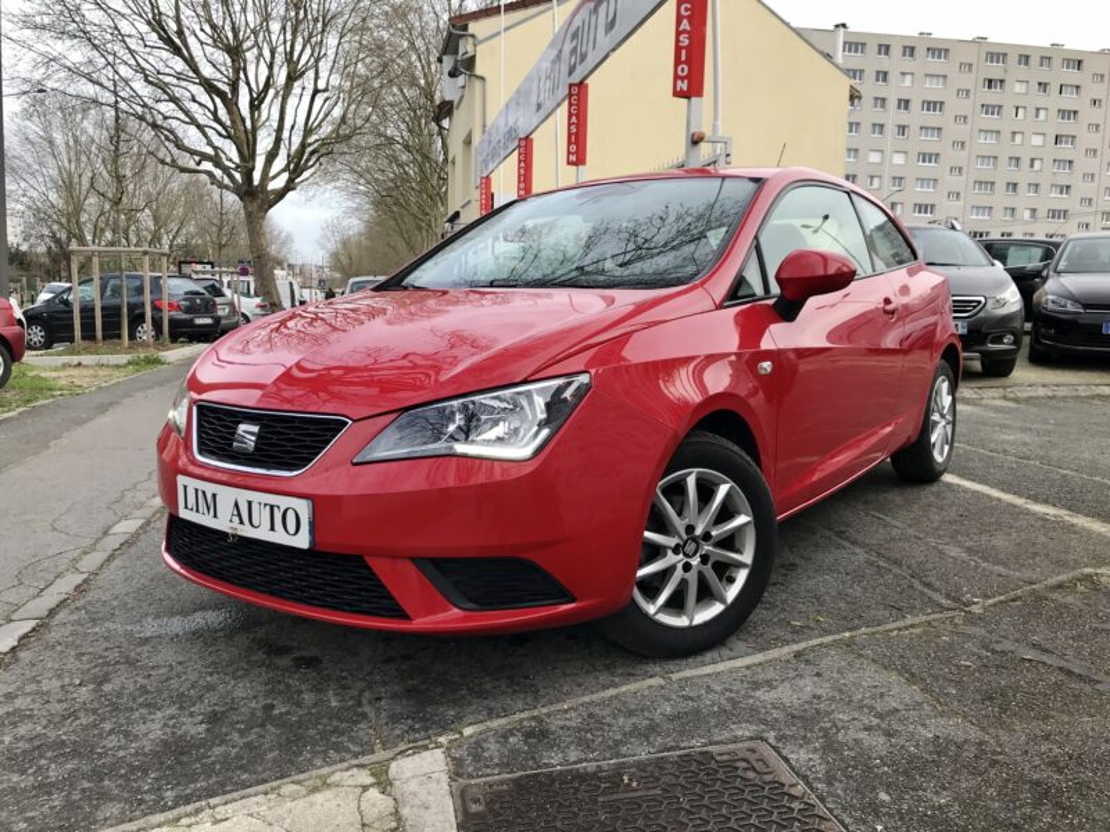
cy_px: 416
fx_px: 898
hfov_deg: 63.4
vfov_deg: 49.7
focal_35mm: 28
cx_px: 555
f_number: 1.8
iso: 20
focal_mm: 3.99
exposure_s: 1/191
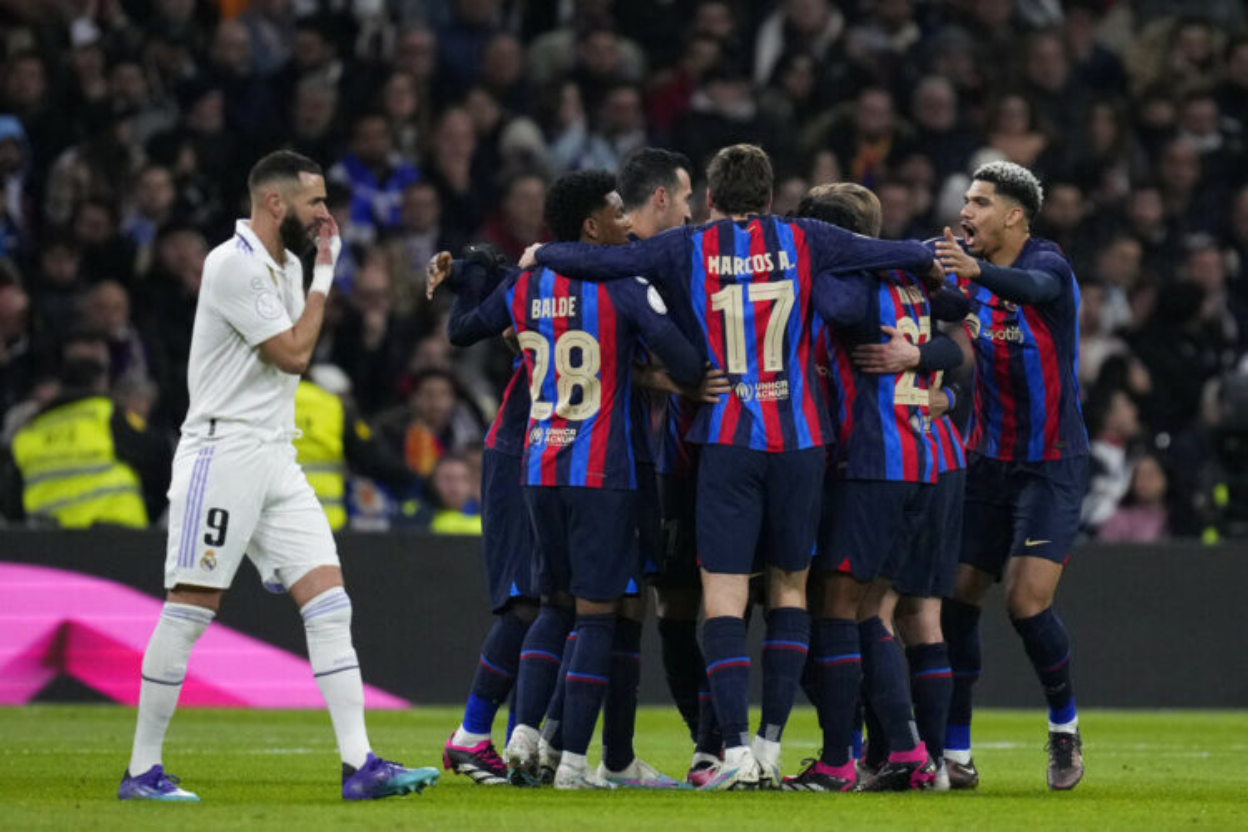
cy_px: 416
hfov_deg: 3.4
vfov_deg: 2.3
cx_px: 624
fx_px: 20798
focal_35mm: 600
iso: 2500
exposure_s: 1/3200
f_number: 2.8
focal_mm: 400
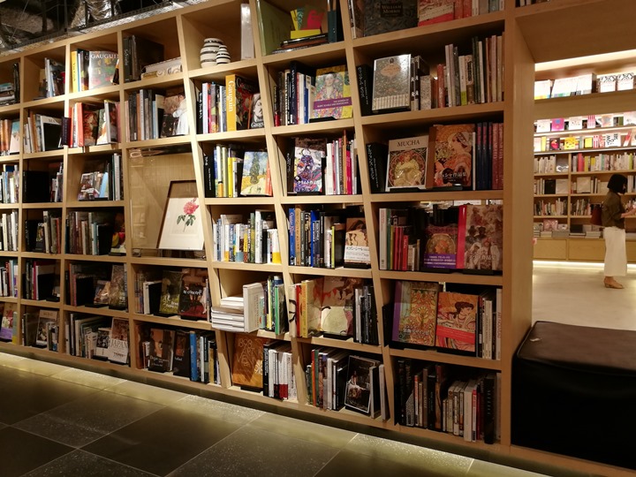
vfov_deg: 51.4
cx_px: 318
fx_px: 496
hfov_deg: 65.3
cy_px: 238
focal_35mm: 27
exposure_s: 1/33.3
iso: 200
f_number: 2.2
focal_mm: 4.5
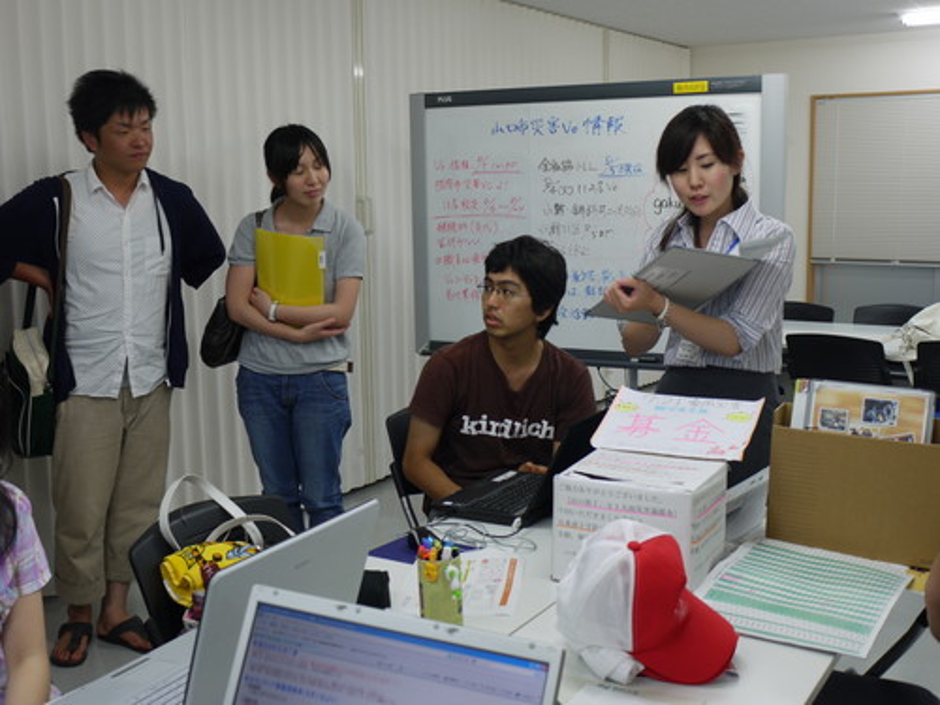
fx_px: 1086
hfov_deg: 46.8
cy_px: 352
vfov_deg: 36.0
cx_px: 470
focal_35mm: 40
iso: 125
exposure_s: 1/30
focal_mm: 20
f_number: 4.5
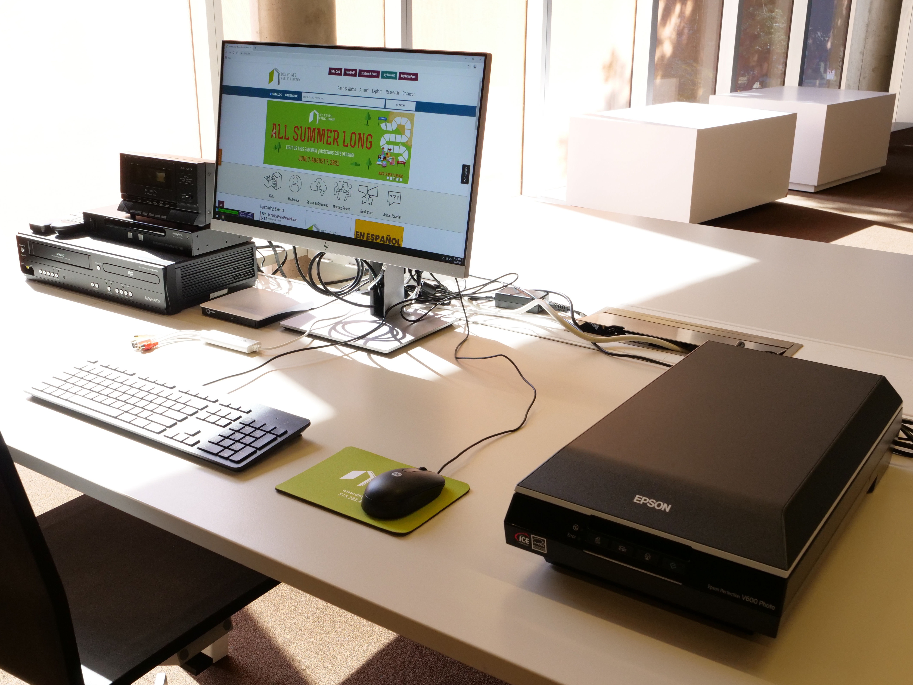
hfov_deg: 49.0
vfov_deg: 37.7
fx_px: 1002
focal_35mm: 38
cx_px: 456
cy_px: 342
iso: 1250
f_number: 8
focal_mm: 19
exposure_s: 1/60
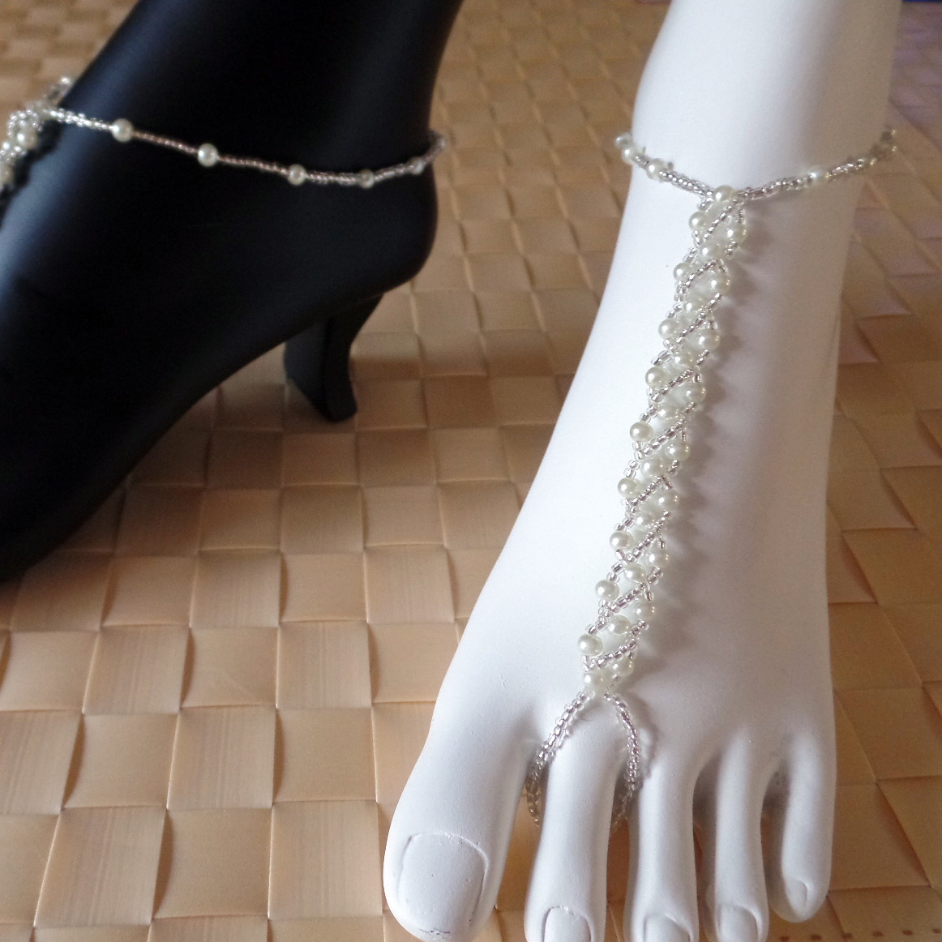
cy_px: 474
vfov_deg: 57.3
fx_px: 862
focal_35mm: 28
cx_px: 364
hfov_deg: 56.7
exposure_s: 1/20
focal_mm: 4.1
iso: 400
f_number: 2.8
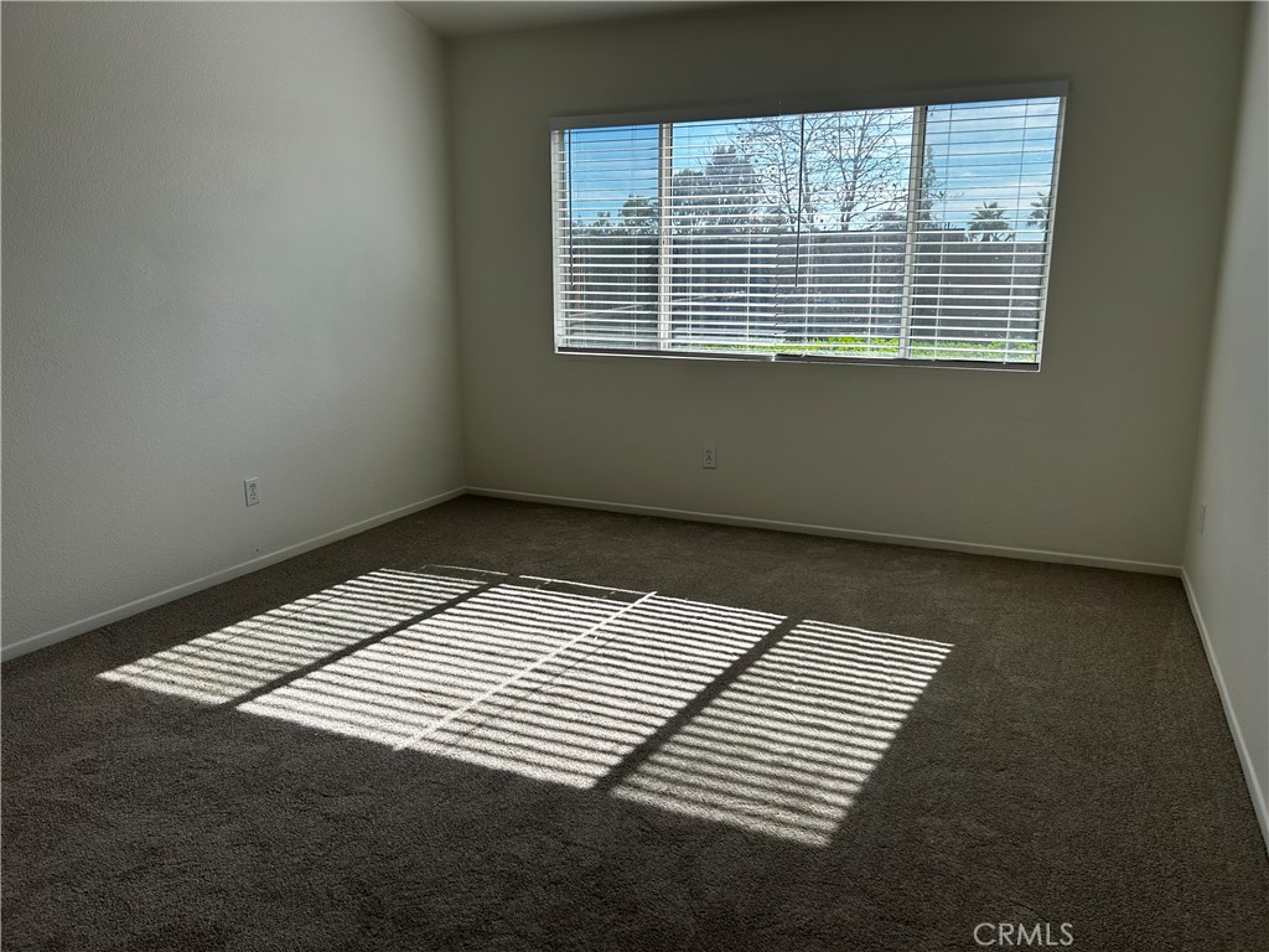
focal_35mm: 26
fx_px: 953
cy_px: 476
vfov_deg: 53.1
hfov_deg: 67.3
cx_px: 634
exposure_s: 1/1344
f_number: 1.5
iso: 50
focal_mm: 5.7
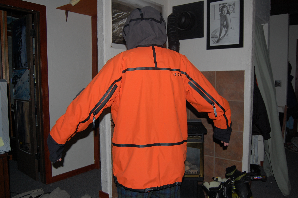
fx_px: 248
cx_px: 149
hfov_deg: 62.0
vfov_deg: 43.5
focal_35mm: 30
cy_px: 99
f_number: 3.8
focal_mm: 20
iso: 400
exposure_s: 1/60
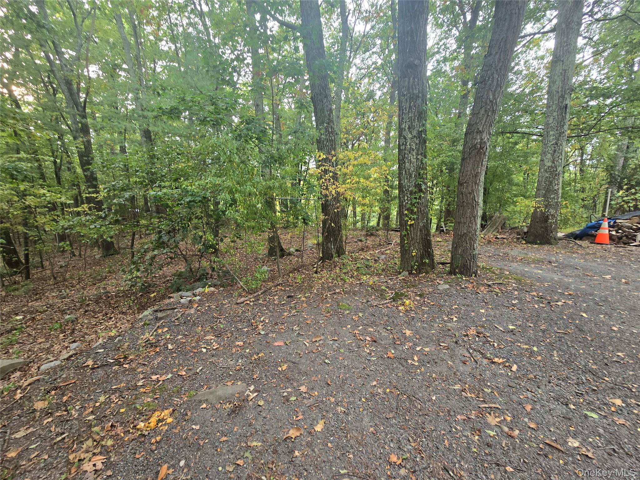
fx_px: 240
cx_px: 320
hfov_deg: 106.2
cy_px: 240
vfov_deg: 89.9
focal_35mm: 13
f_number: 2.2
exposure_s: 1/60
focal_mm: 2.2
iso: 125
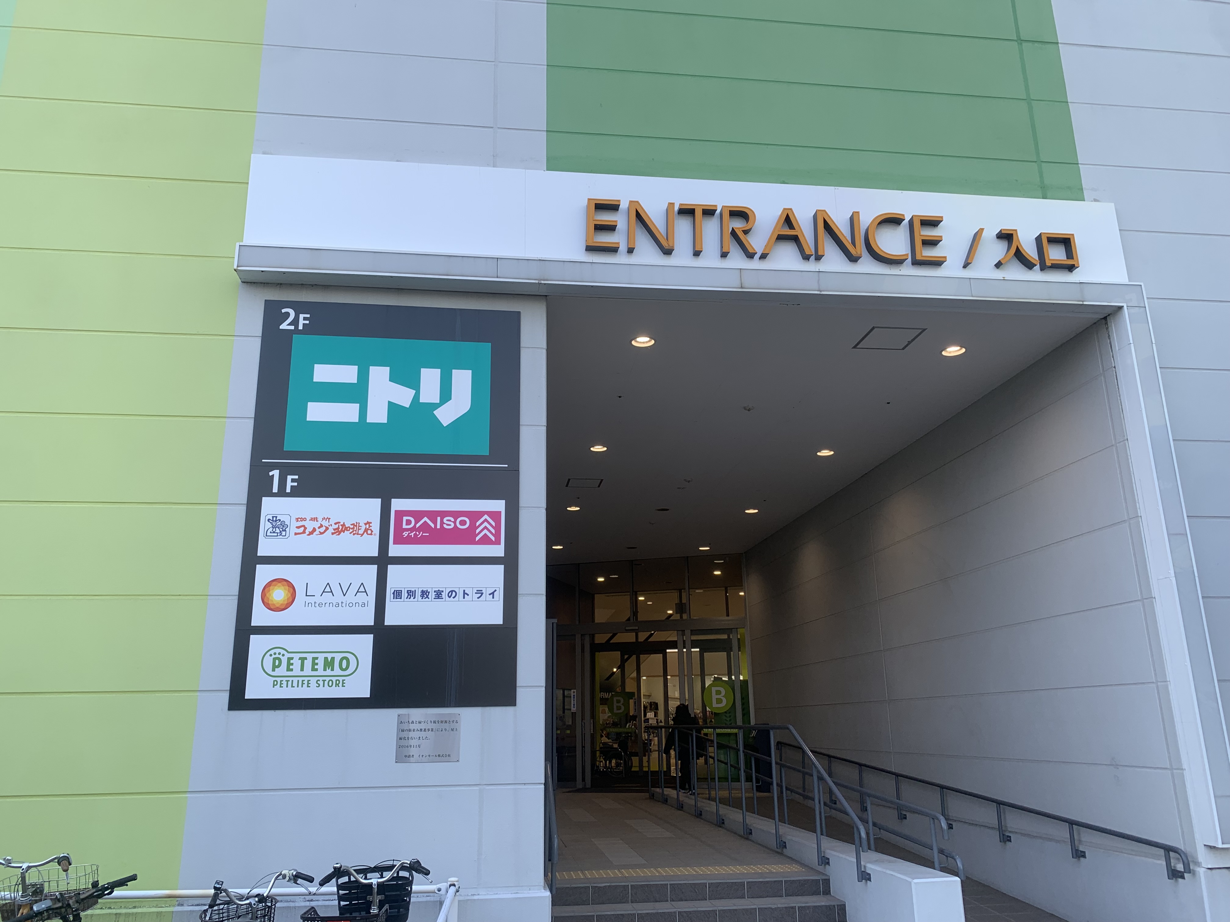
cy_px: 461
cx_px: 615
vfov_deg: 53.1
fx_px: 924
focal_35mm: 26
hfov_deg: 67.3
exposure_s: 1/289
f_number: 1.8
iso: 25
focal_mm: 4.25
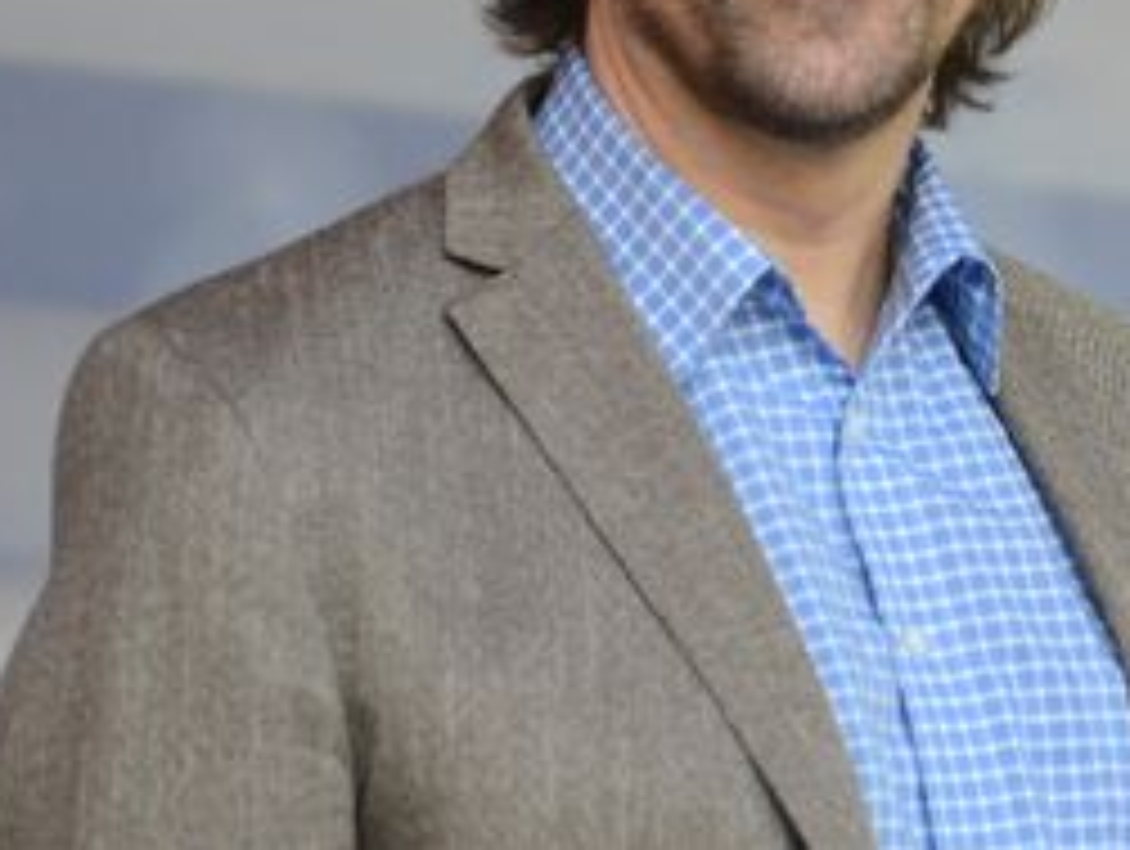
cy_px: 90
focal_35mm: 194
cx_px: 878
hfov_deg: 10.2
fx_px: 6342
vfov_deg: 7.7
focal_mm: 66
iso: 1250
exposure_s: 1/80
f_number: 2.8
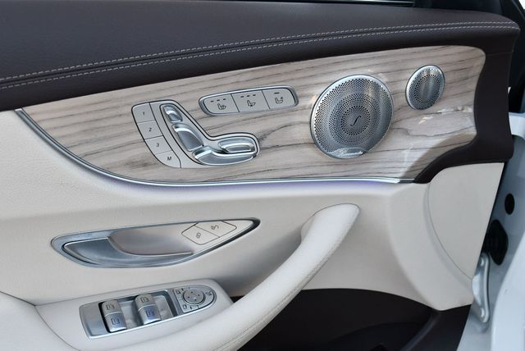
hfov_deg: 44.5
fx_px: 642
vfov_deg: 30.6
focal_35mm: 44
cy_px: 176
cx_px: 262
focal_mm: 22
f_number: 5.6
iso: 400
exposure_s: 1/250
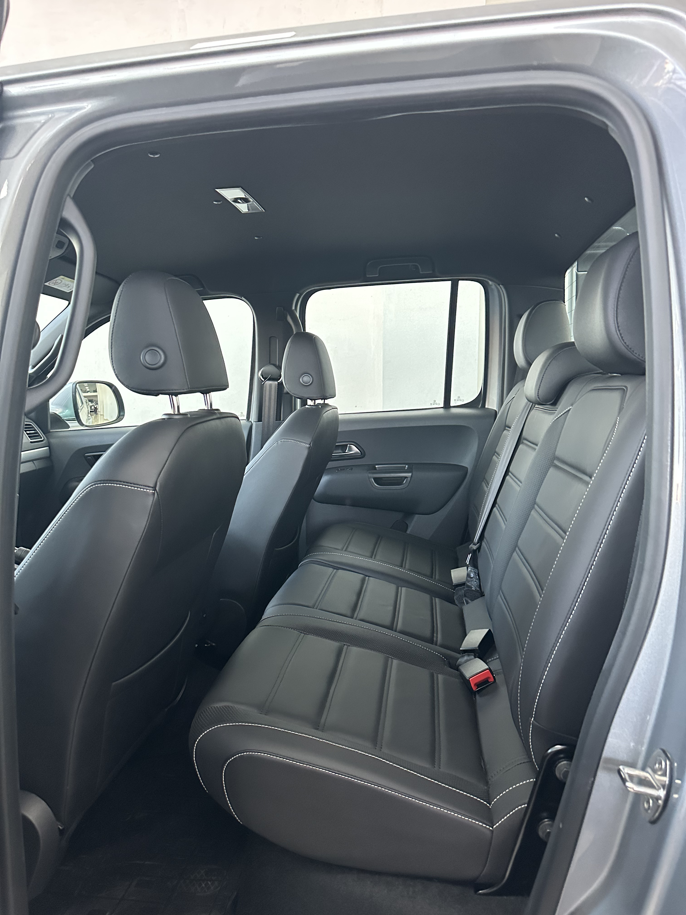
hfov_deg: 56.8
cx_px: 343
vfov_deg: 71.6
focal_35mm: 24
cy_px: 458
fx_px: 634
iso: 640
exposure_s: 1/50
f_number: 1.78
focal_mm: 6.86
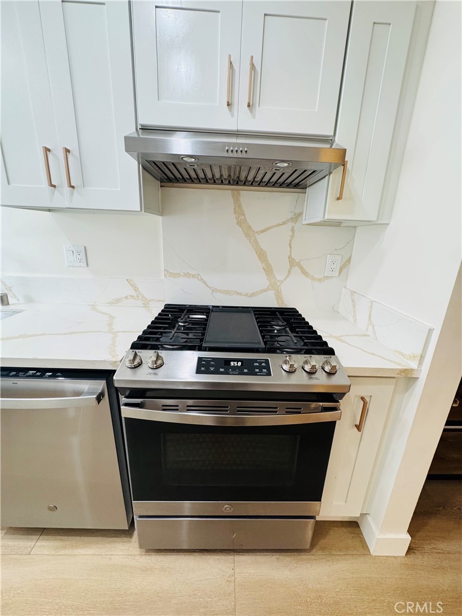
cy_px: 308
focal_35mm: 14
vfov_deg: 102.1
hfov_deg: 85.7
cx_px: 231
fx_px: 249
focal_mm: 2.22
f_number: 2.2
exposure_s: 1/120
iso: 250
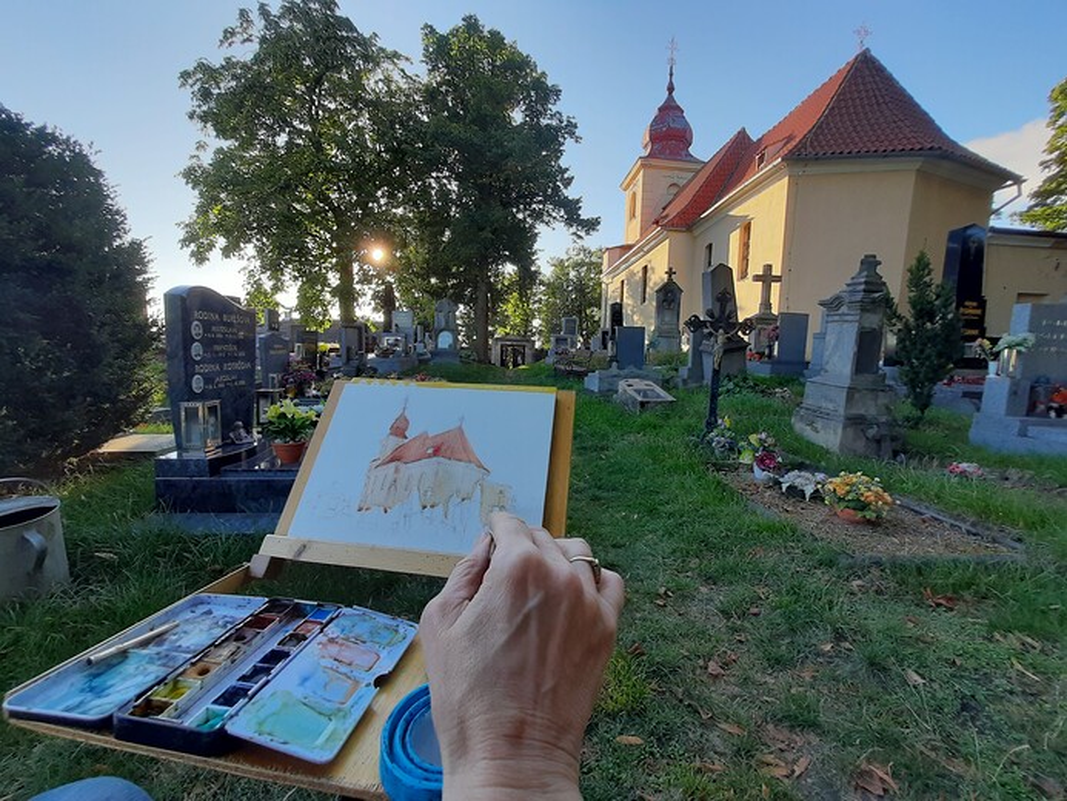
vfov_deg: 89.9
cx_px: 534
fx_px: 401
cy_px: 400
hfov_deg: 106.2
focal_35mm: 13
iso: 40
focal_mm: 1.42
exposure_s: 1/220
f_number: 2.2
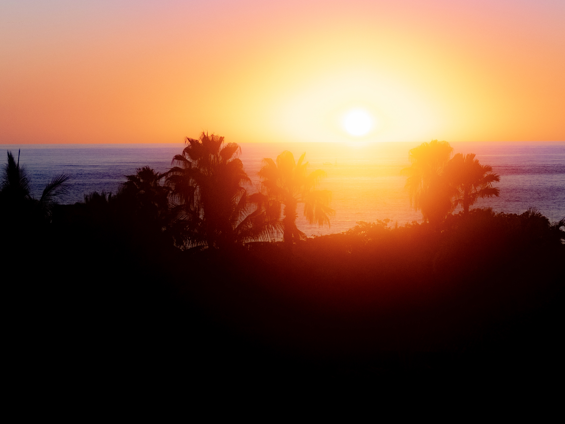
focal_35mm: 140
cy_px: 177
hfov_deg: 14.1
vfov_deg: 10.6
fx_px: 2283
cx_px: 347
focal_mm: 55
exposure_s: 1/4000
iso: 800
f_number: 5
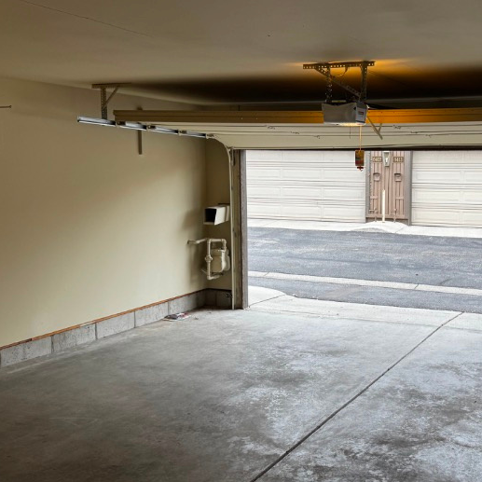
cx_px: 355
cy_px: 246
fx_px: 662
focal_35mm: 42
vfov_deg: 40.0
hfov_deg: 39.1
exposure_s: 1/120
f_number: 1.78
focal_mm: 6.76
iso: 64
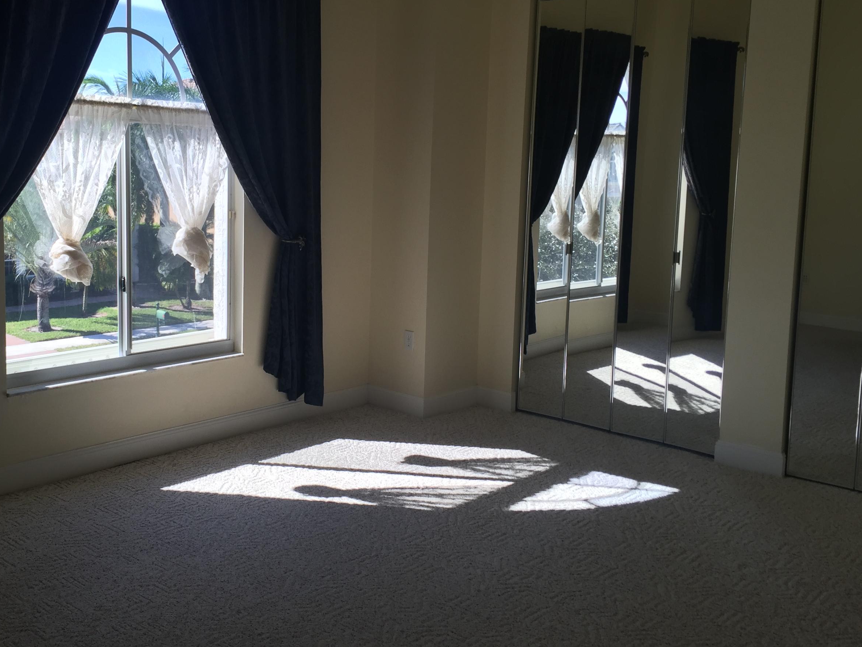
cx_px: 329
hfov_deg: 49.7
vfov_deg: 38.6
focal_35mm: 37
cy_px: 275
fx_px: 922
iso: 32
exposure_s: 1/122
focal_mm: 4.15
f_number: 2.2
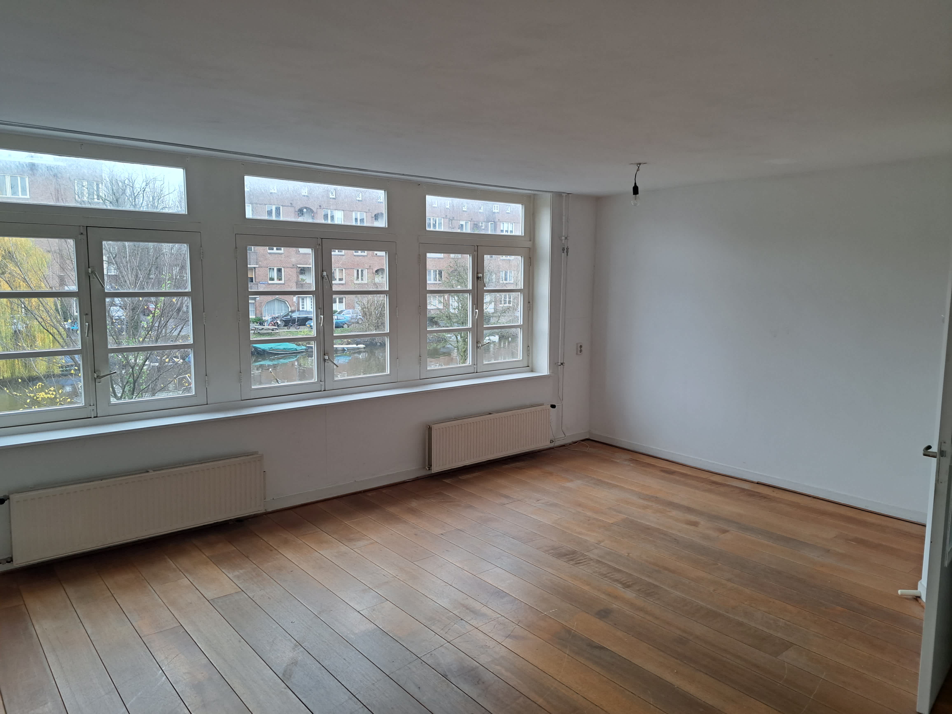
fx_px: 660
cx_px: 476
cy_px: 357
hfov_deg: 71.6
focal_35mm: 24
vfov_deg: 56.8
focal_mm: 5.2
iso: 80
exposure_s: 1/50
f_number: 1.8
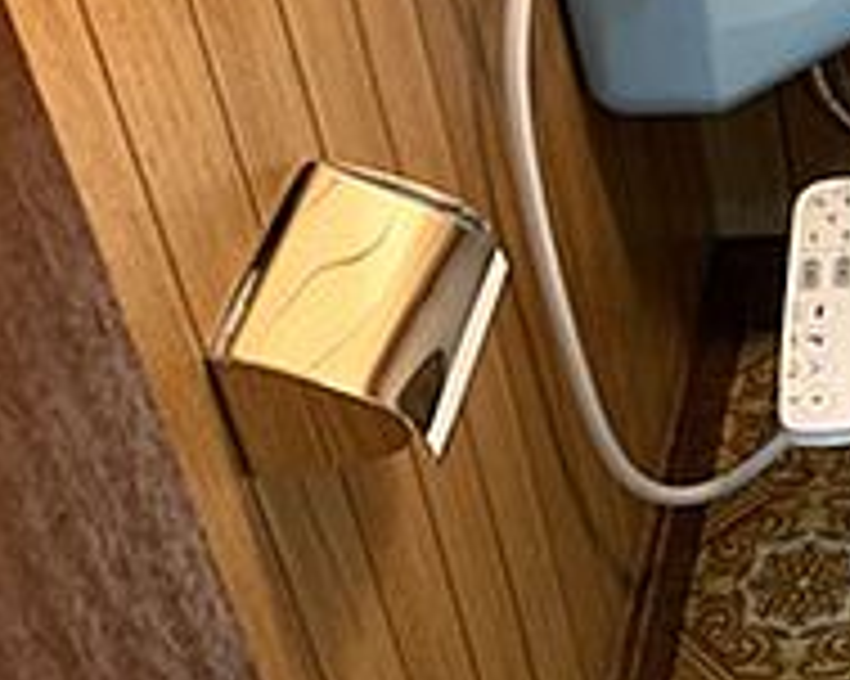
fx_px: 2162
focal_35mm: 86
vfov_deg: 17.6
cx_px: 1205
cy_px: 86
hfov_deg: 19.8
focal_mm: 4.25
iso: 400
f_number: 1.8
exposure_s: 1/25
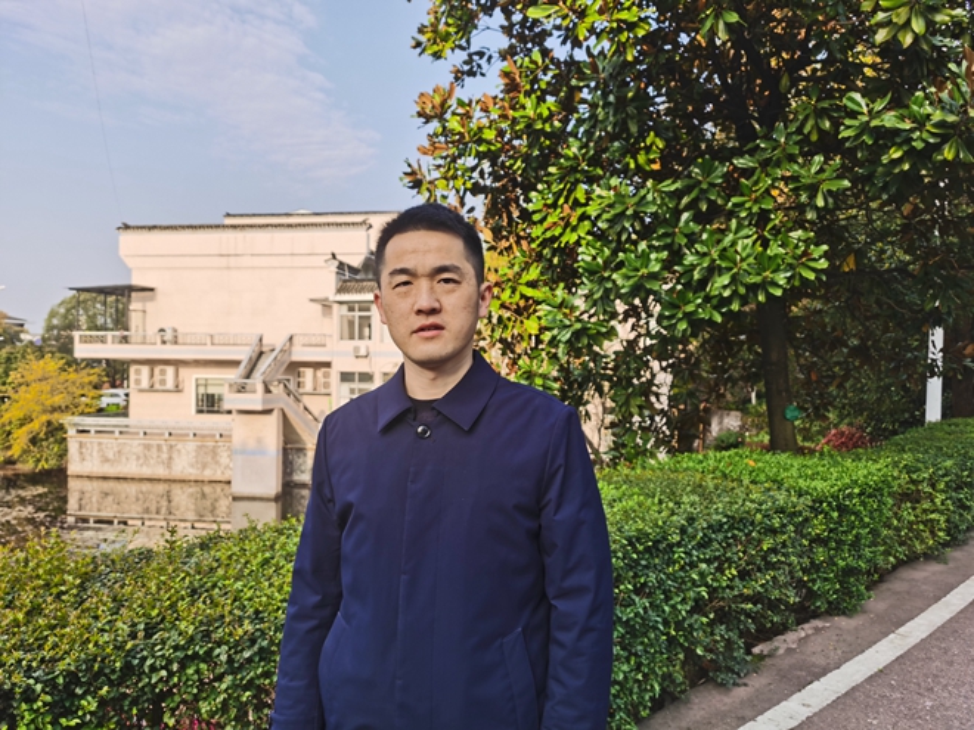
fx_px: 760
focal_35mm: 27
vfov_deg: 51.4
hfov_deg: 65.3
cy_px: 365
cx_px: 487
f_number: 1.6
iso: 50
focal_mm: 5.56
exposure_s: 1/1883
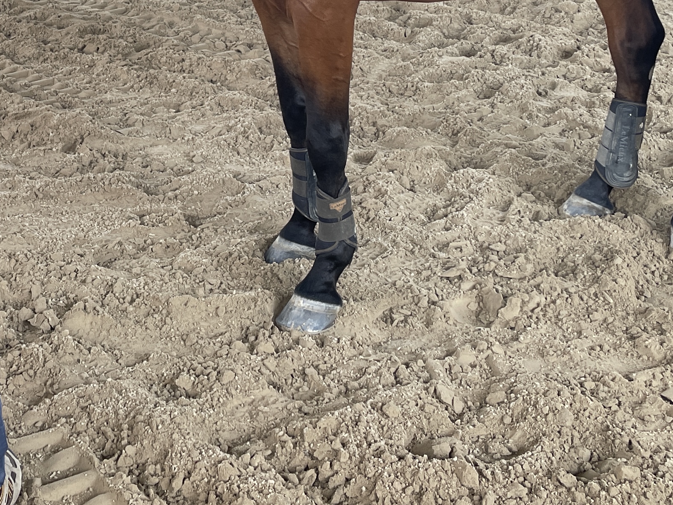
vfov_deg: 21.1
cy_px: -58
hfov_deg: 28.9
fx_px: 1283
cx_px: 152
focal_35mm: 66
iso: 32
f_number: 1.6
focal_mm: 4.2
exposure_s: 1/122
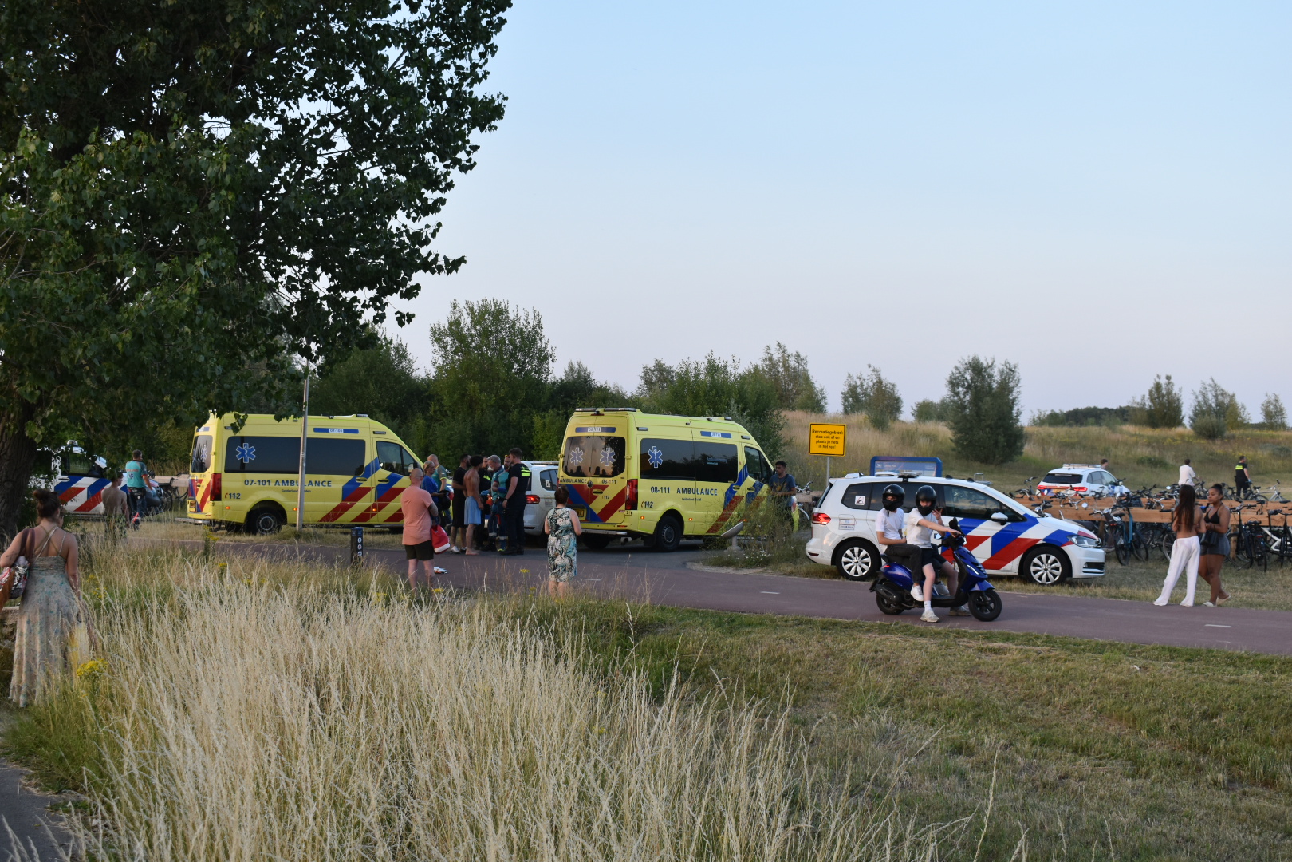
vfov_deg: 30.8
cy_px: 431
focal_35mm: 44
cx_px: 646
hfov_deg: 45.0
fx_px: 1561
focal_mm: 29
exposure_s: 1/160
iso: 400
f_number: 6.3
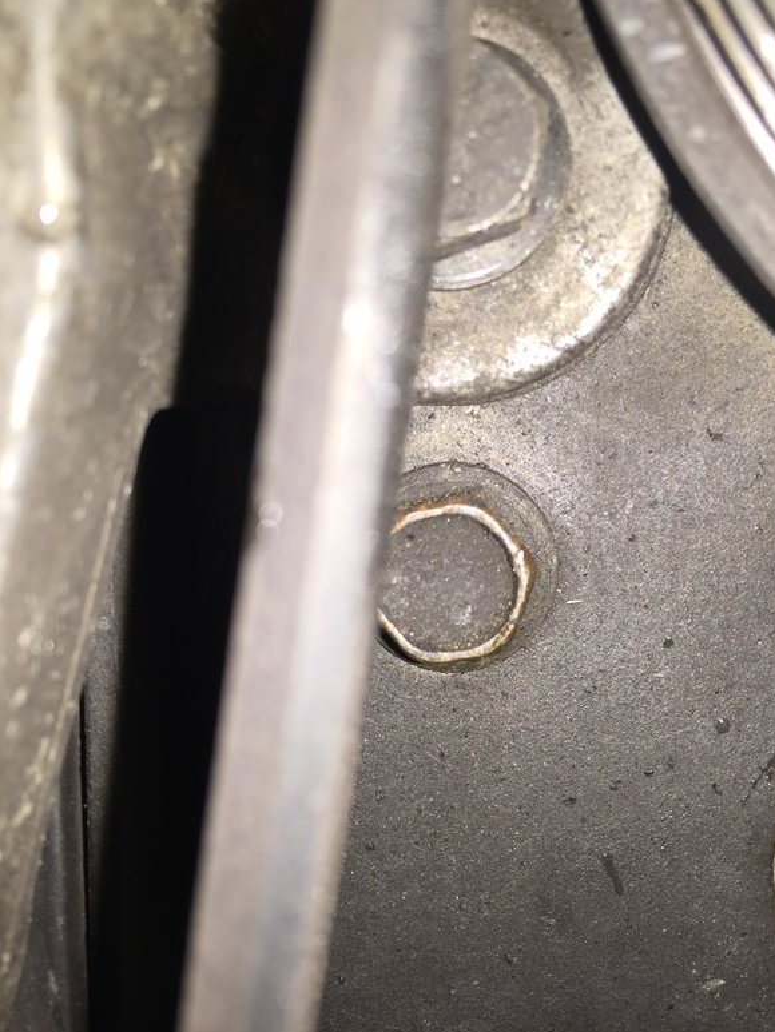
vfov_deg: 60.0
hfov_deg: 46.8
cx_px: 400
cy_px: 507
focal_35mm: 30
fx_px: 895
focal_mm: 4.15
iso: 32
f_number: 2.2
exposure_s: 1/122
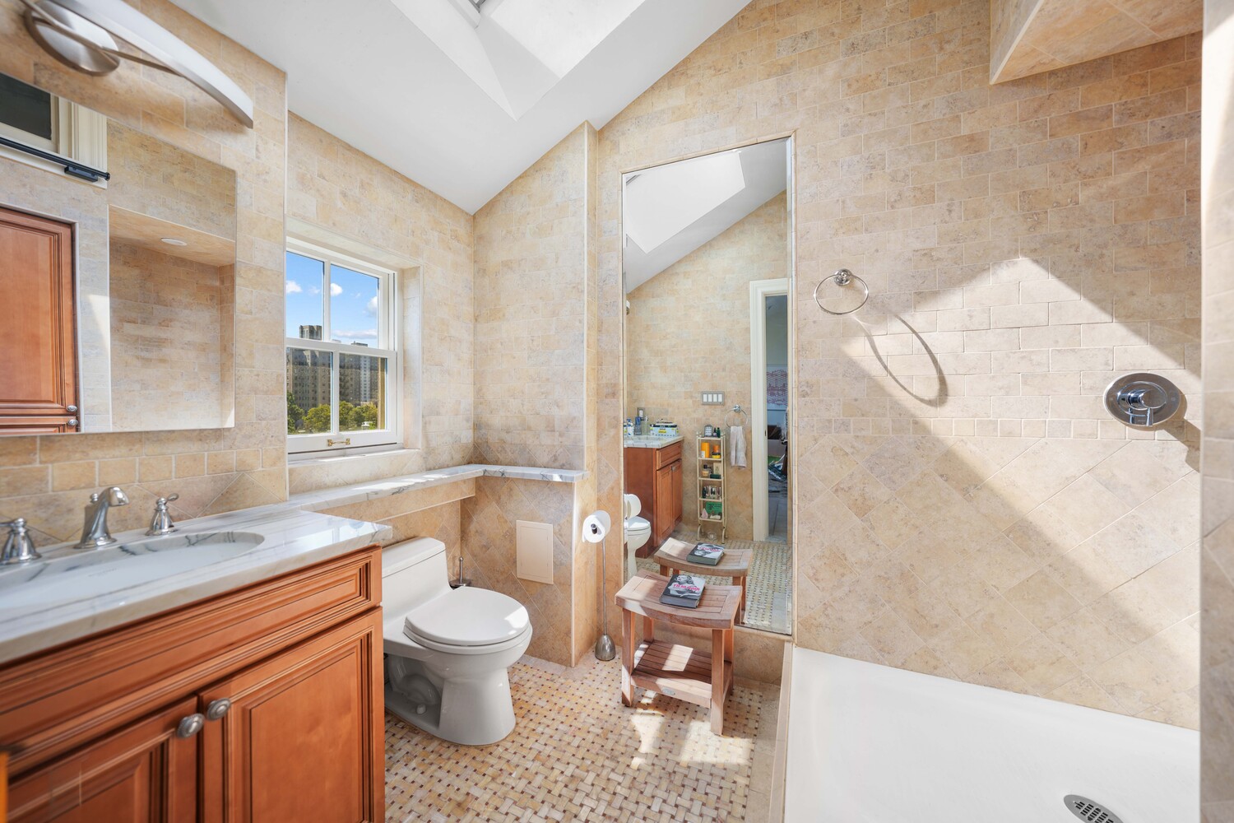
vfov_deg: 90.0
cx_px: 617
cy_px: 412
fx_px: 411
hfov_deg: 112.6
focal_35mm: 12
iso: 100
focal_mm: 12
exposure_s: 1/60
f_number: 2.8
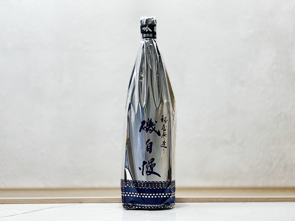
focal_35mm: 52
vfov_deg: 28.0
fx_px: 443
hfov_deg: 36.8
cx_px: 148
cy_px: 110
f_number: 2
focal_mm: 6
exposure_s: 1/100
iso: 50
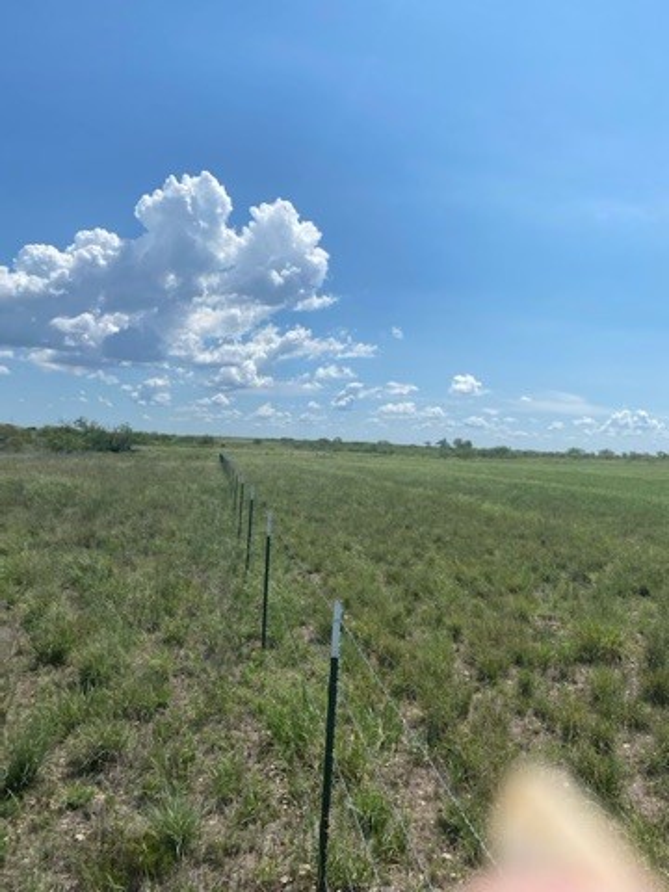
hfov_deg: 53.1
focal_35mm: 26
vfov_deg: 67.3
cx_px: 334
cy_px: 446
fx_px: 670
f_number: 1.8
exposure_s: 1/5236
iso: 32
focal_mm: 4.25
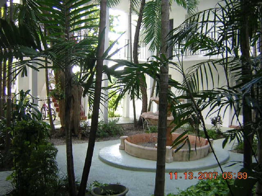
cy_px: 98
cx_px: 131
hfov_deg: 51.4
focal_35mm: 36
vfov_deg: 39.7
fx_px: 272
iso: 100
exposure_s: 1/48.4
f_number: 2.6
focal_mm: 4.7
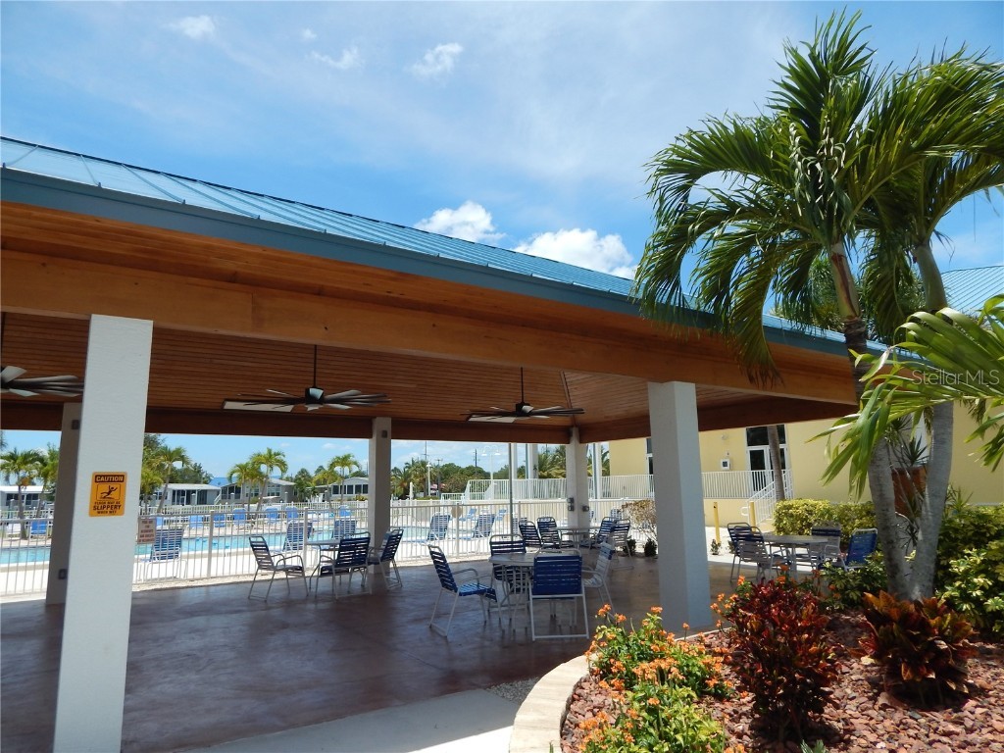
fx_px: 638
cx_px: 502
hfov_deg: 76.4
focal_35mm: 22
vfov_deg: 61.1
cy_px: 376
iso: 125
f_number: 6
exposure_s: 1/500
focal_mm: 4
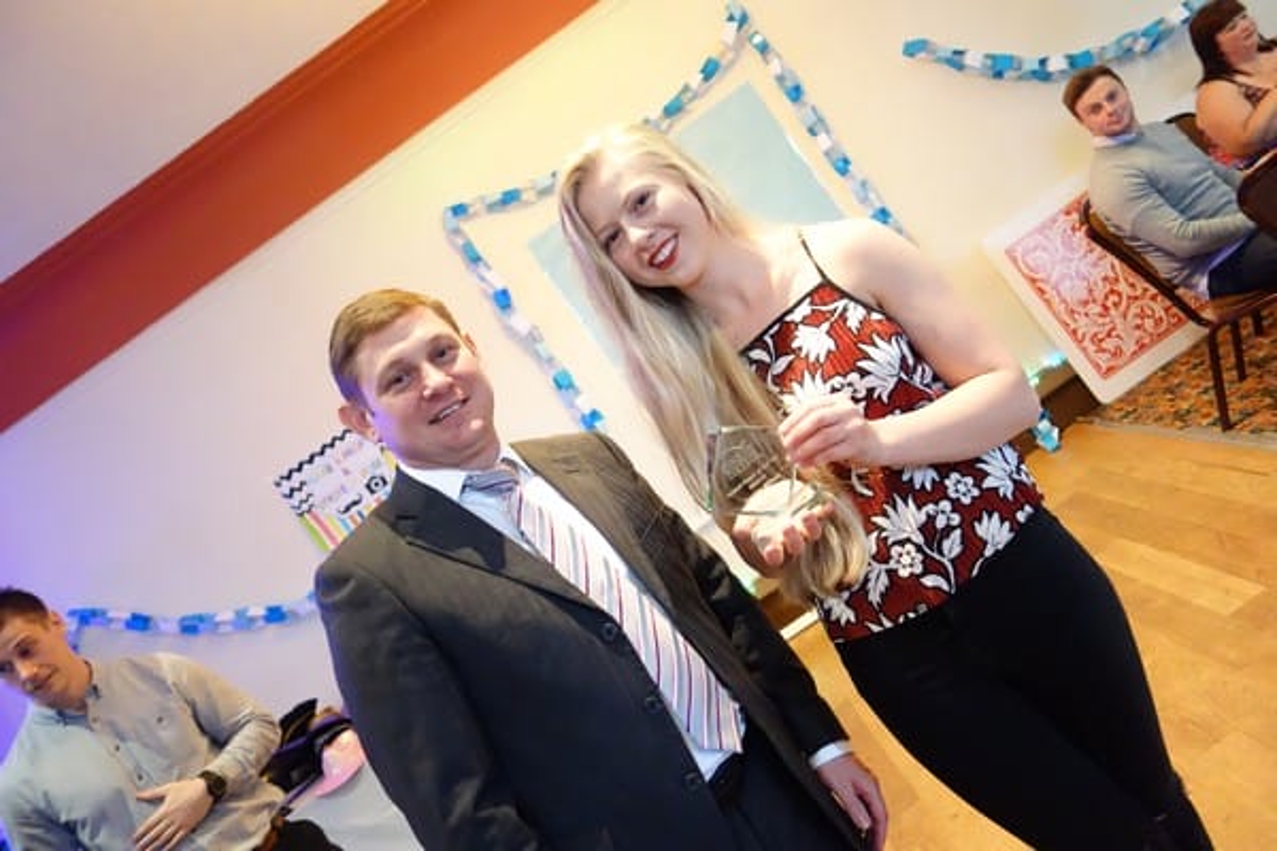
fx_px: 1029
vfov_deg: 45.0
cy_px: 426
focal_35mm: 29
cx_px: 638
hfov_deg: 63.7
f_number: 2
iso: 3200
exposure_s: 1/25
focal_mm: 10.77
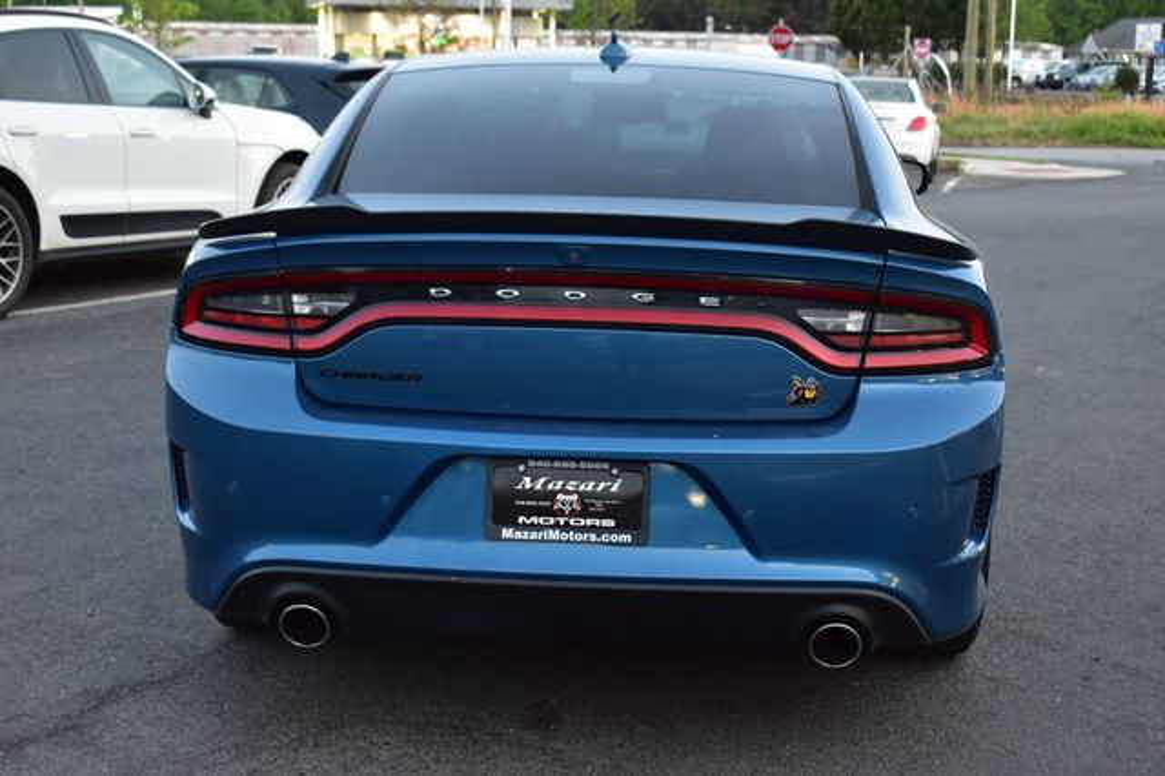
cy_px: 388
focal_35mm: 57
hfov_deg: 35.1
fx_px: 1844
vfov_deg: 23.8
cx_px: 582
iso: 1000
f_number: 6.3
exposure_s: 1/15
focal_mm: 38
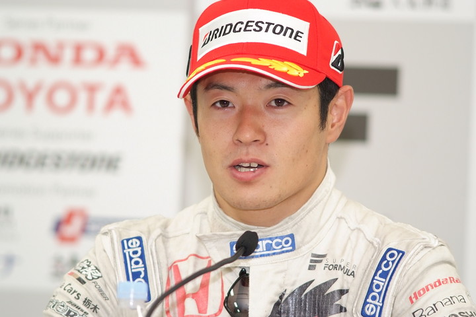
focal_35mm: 270
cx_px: 238
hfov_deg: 7.6
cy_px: 158
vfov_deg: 5.1
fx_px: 3570
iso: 800
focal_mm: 180
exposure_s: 1/250
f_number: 2.8
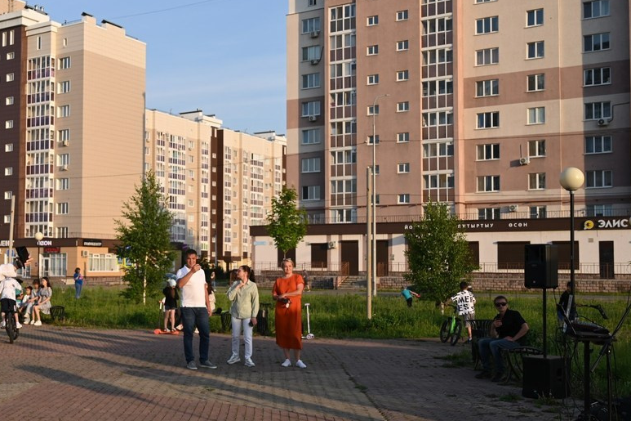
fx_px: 841
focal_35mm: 48
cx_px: 185
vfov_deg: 28.1
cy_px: 220
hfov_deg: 40.3
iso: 100
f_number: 4
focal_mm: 29
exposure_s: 1/640
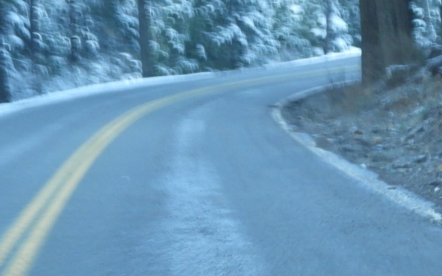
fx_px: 1927
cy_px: 40
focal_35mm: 160
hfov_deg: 13.1
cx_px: 282
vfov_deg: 8.2
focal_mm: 12.5
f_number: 4.5
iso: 360
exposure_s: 1/30
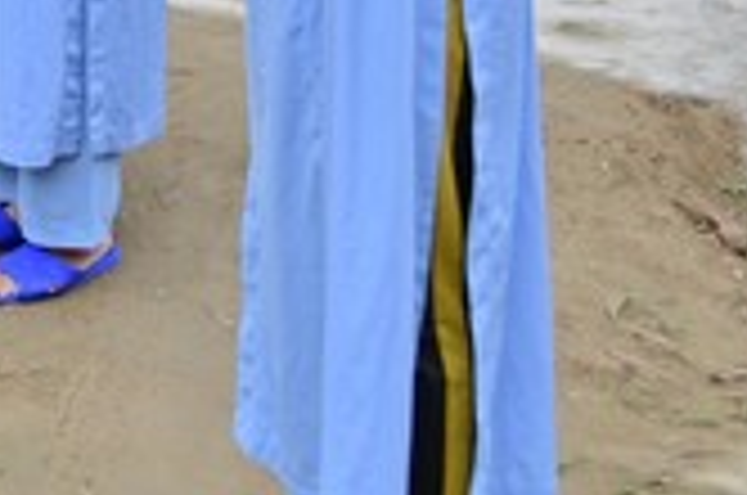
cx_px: -648
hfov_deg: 13.6
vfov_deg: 9.7
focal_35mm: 133
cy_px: -400
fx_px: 2754
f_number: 4.5
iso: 200
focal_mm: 34
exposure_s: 1/160
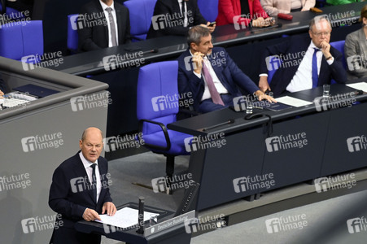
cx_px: 184
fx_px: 3260
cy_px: 122
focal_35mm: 320
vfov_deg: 4.3
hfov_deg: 6.4
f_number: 5.6
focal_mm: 320
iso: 10000
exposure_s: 1/500
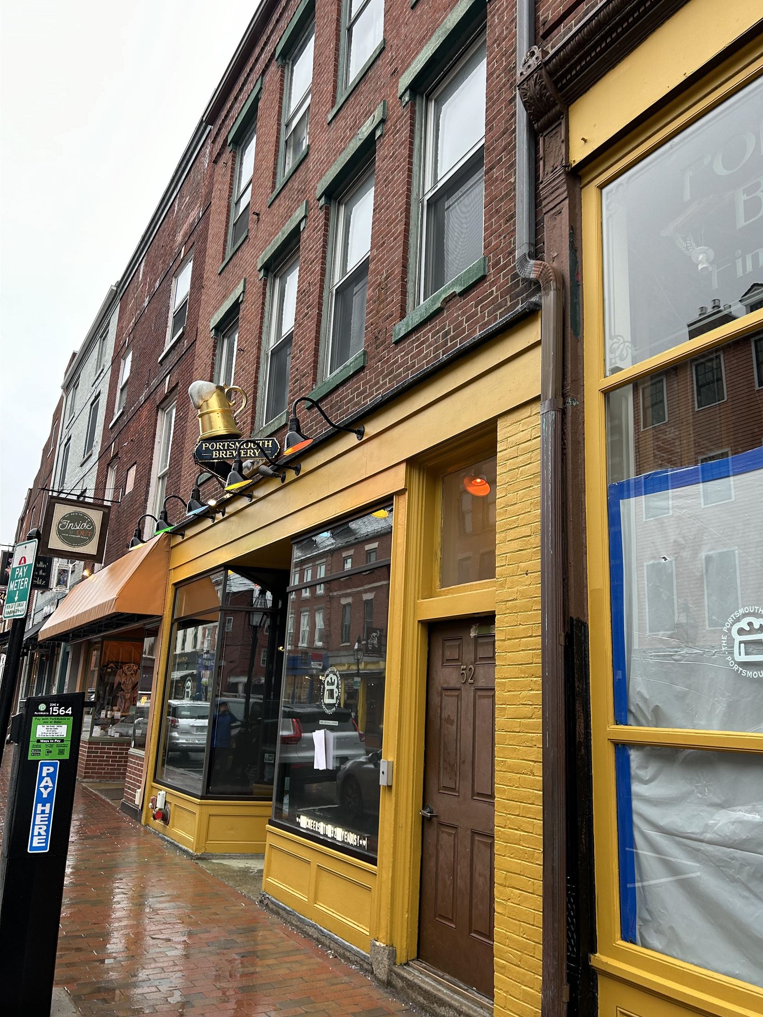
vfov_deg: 65.3
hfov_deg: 51.3
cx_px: 396
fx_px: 794
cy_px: 506
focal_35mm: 27
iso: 80
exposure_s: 1/121
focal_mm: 5.7
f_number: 1.5
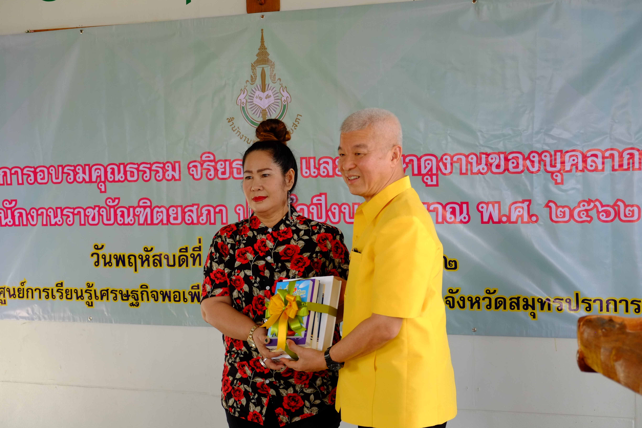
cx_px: 321
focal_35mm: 61
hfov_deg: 32.9
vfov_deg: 22.3
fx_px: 1088
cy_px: 214
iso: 800
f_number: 4
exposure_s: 1/320
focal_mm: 40.7
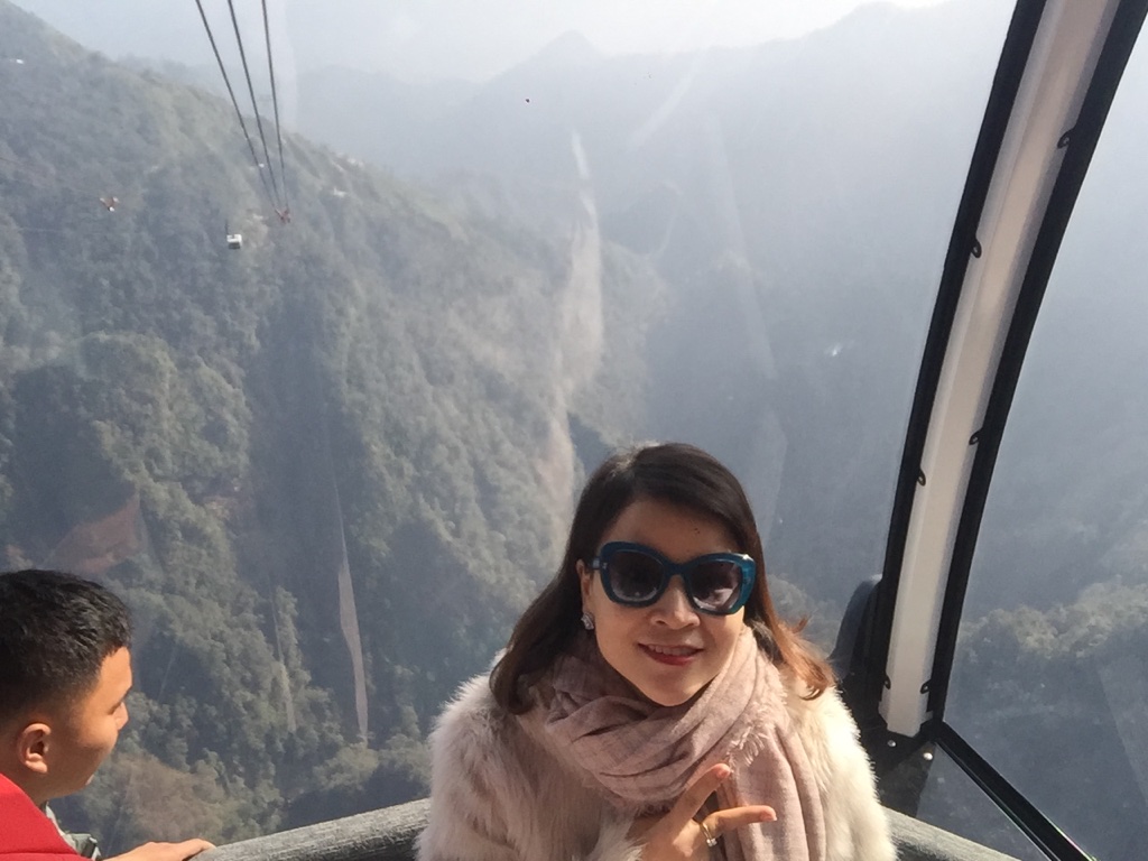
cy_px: 430
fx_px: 1028
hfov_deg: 58.4
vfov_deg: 45.4
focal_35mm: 31
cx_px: 574
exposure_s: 1/373
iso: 32
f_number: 2.2
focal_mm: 2.65
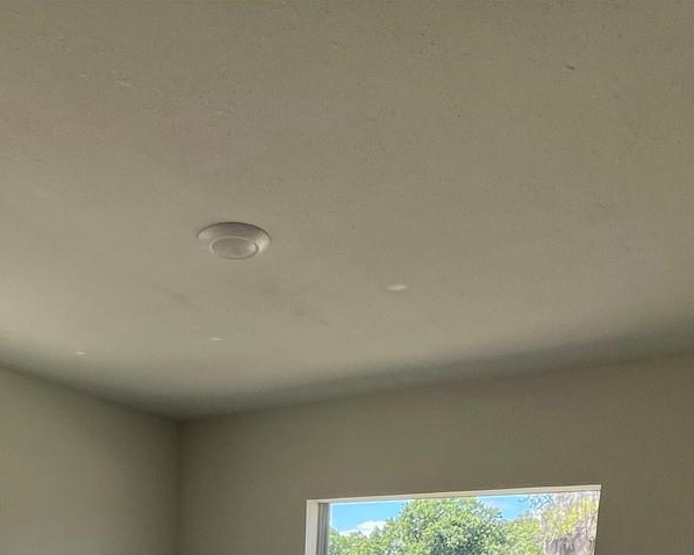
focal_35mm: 34
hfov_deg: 52.1
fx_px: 699
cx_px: 245
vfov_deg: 33.6
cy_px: 693
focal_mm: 1.57
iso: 32
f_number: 1.8
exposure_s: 1/184
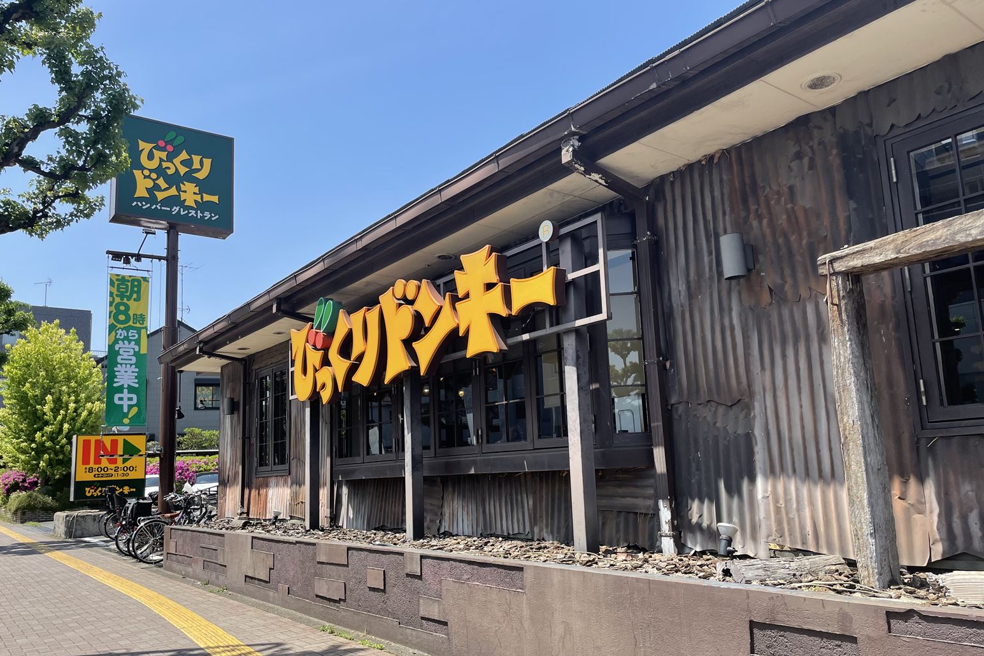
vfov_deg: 46.4
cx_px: 485
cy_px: 353
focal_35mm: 28
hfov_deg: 65.5
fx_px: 765
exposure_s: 1/1984
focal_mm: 4.2
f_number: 1.6
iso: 32
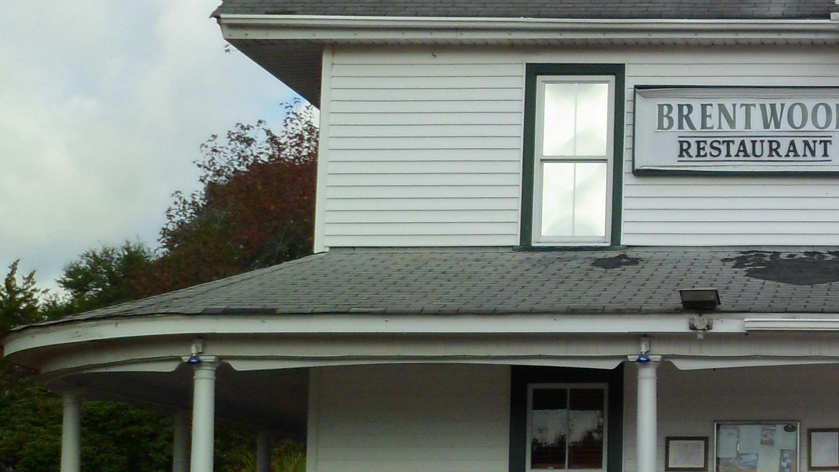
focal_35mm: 72
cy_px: 396
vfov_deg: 16.6
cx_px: 991
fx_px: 1602
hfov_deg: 26.3
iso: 80
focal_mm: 4.9
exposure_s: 1/1000
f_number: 3.3
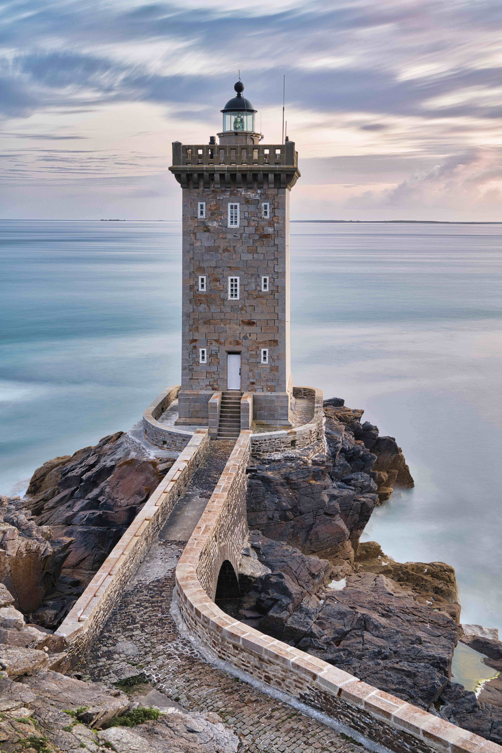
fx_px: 795
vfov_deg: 50.7
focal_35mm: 38
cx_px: 251
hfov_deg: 35.0
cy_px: 376
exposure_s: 150
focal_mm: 38
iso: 100
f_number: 8
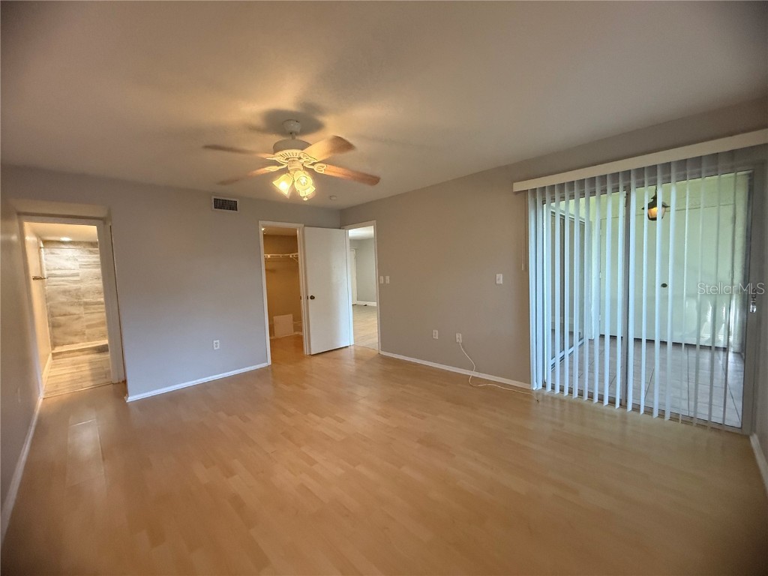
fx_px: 311
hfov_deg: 102.1
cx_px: 384
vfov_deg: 85.7
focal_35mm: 14
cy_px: 288
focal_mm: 2.22
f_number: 2.2
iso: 640
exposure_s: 1/120
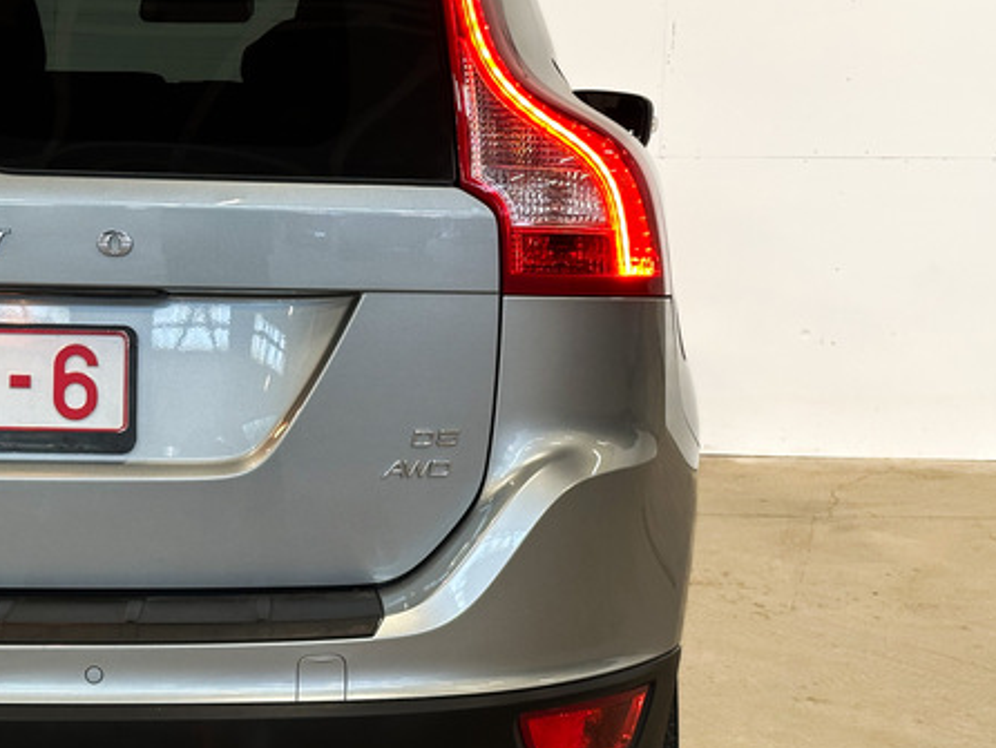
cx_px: 411
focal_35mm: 70
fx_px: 2015
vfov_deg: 21.0
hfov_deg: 27.7
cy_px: 485
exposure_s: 1/50
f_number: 1.8
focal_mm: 6.86
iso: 125
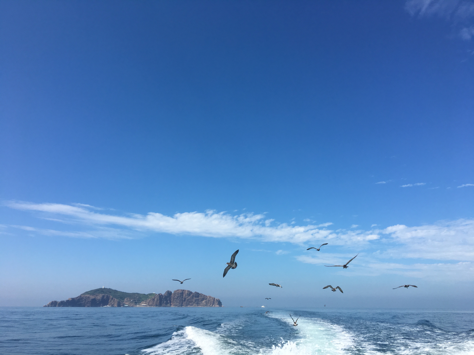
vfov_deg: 48.2
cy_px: 178
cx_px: 237
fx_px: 397
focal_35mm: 29
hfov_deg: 61.7
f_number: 2.2
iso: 25
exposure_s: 1/2331
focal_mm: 4.15
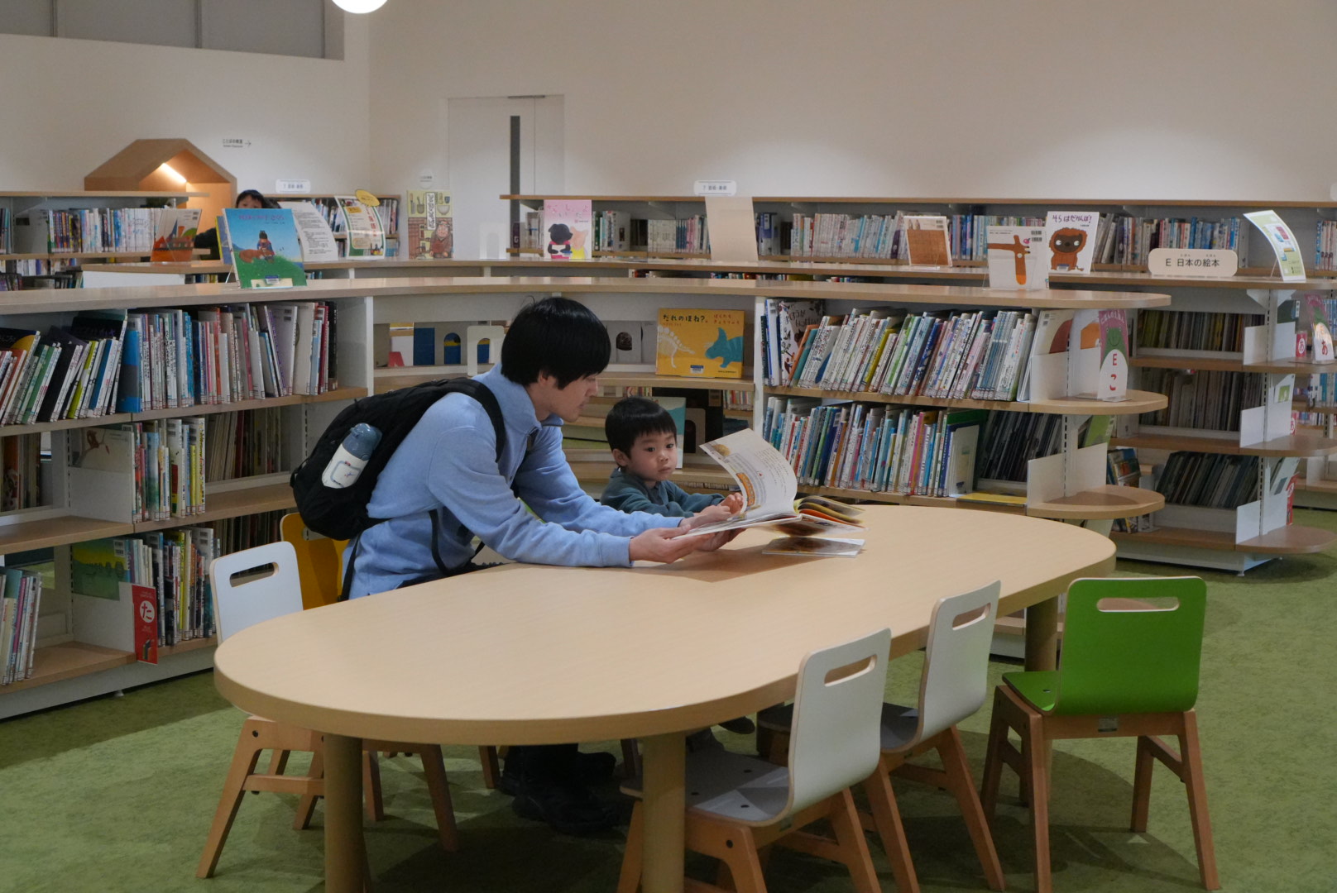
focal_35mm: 52
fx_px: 1951
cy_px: 446
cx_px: 668
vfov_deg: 25.8
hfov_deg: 37.8
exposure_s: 1/640
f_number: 5
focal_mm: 35
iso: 6400
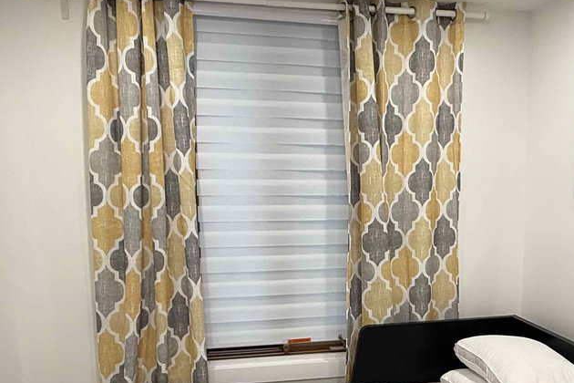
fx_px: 590
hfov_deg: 51.0
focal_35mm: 37
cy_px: 272
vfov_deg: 35.4
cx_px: 379
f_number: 2.2
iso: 200
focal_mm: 2.22
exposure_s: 1/120
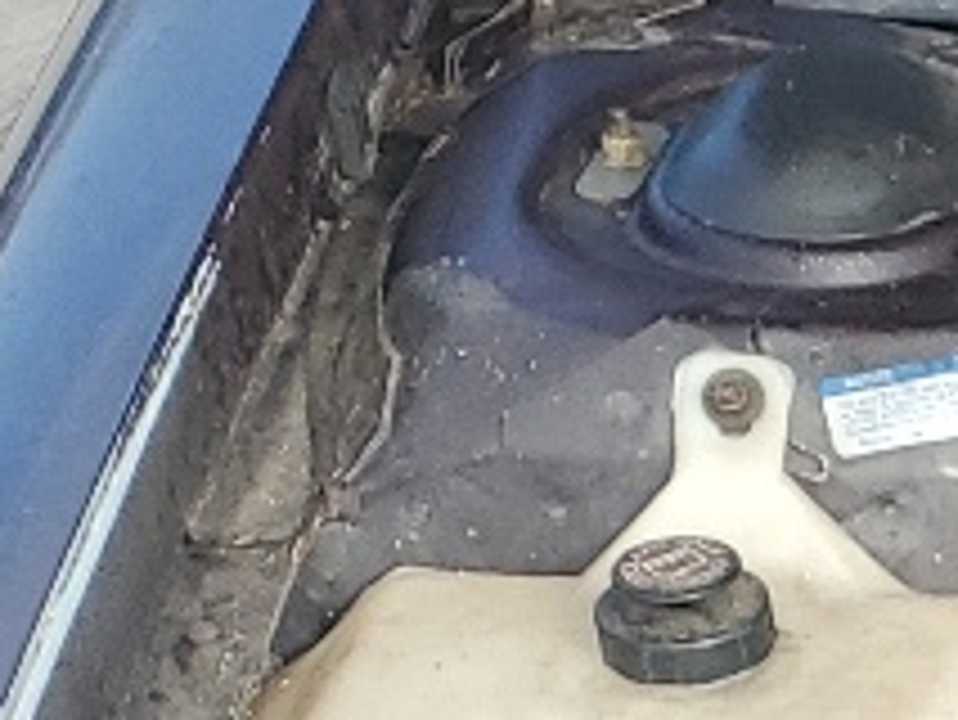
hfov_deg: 8.8
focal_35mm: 195
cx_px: 2618
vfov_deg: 7.5
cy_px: 1161
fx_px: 5400
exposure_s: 1/833
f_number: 1.5
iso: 50
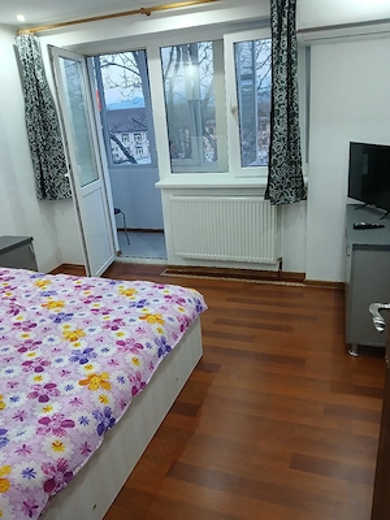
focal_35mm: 26
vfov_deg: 67.3
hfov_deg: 53.1
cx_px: 195
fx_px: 391
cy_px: 260
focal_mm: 3.98
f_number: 1.8
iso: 250
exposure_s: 1/50.3
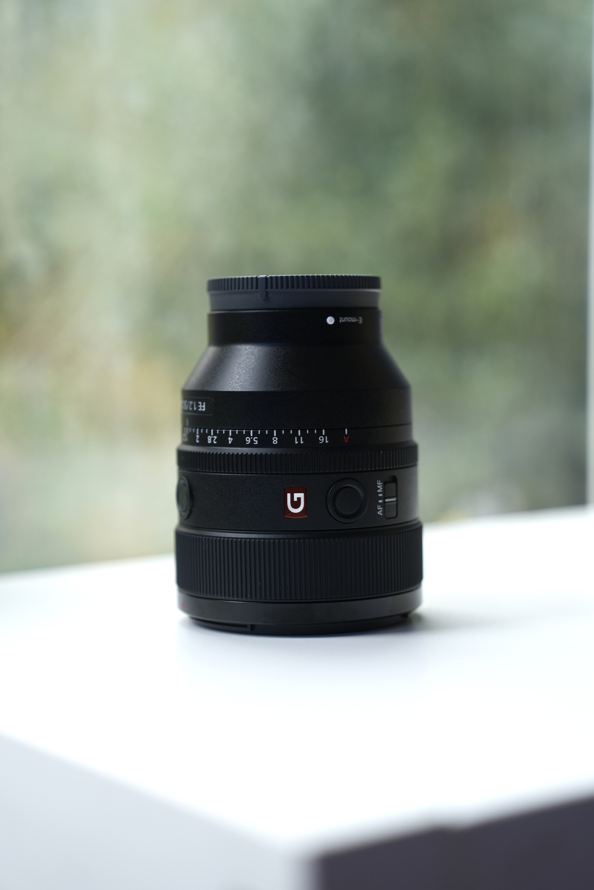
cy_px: 445
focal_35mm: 70
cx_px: 297
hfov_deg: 19.5
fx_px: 1732
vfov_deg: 28.8
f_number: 2.8
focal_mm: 70
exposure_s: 1/40
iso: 500
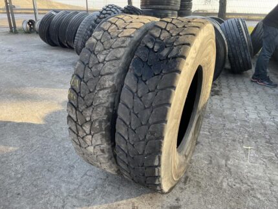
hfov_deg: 67.3
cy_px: 104
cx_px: 139
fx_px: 209
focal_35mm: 26
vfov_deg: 53.1
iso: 32
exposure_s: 1/243
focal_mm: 4.2
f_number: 1.6
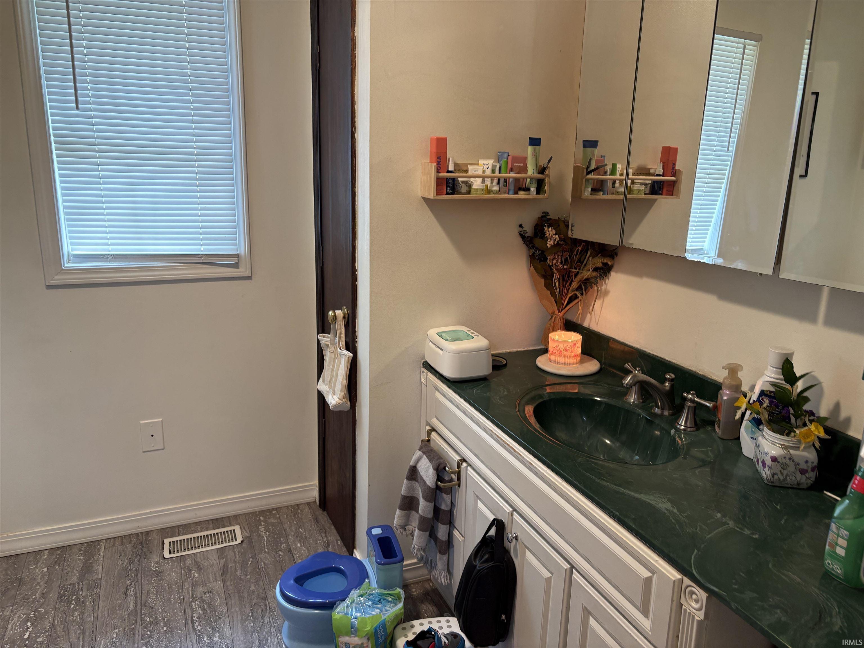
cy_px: 324
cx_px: 432
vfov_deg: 53.1
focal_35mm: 26
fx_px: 649
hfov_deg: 67.3
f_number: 1.6
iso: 100
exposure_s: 1/60
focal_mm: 5.96
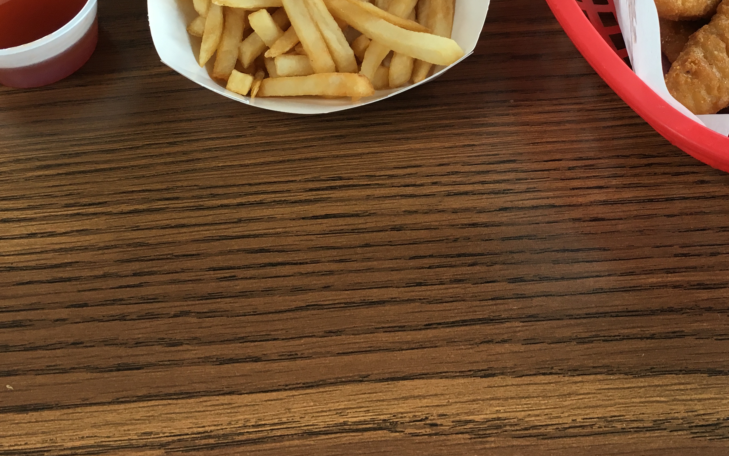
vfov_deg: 27.2
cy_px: 69
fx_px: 914
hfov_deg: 43.3
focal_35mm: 46
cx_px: 440
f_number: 2.2
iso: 25
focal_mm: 4.15
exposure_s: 1/30
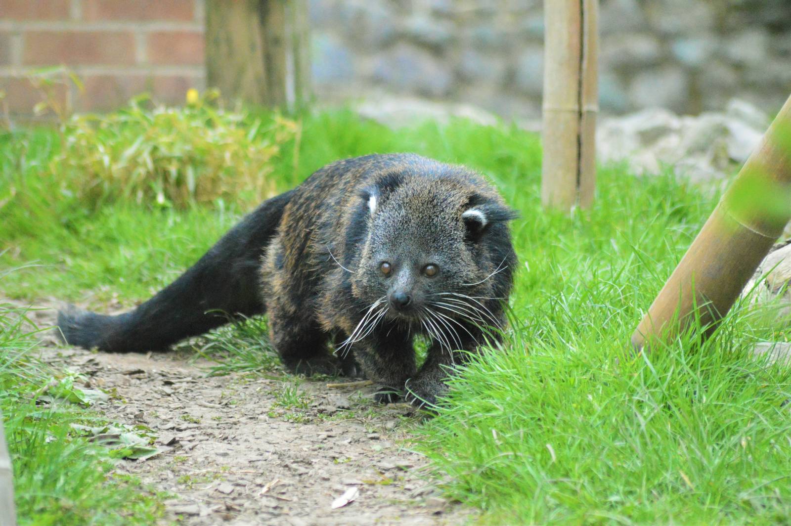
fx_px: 6421
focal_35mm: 292
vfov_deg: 4.7
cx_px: 396
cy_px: 263
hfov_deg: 7.0
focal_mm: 195
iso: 6400
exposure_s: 1/3200
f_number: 4.8
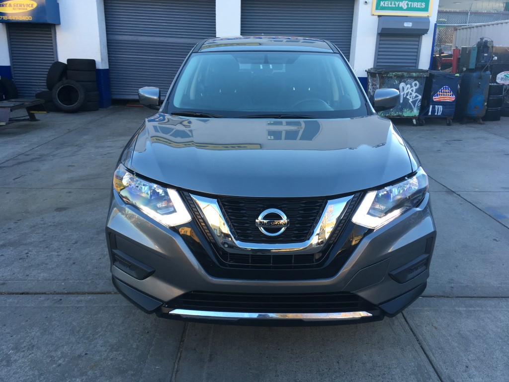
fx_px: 426
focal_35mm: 29
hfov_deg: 61.7
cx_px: 254
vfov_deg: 48.2
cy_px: 191
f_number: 2.2
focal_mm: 4.15
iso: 32
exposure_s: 1/120
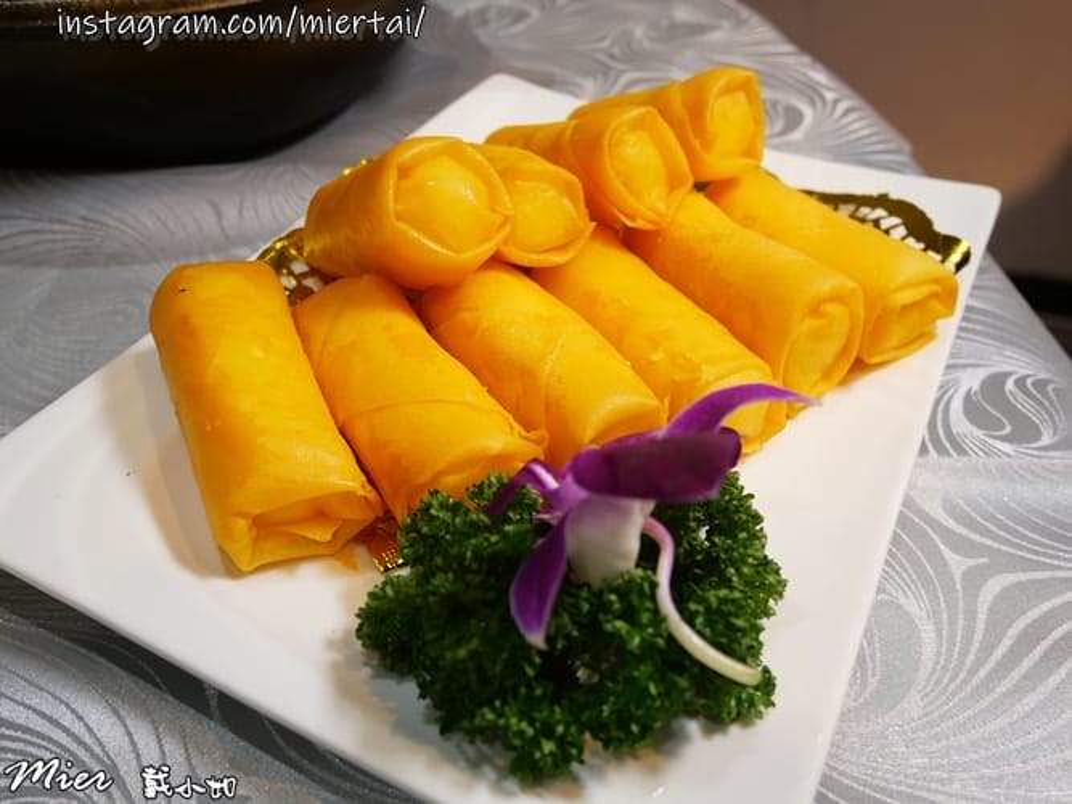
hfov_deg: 60.0
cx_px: 536
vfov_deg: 46.8
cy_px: 402
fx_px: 929
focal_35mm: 30
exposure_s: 1/60
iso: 400
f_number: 3.8
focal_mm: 15
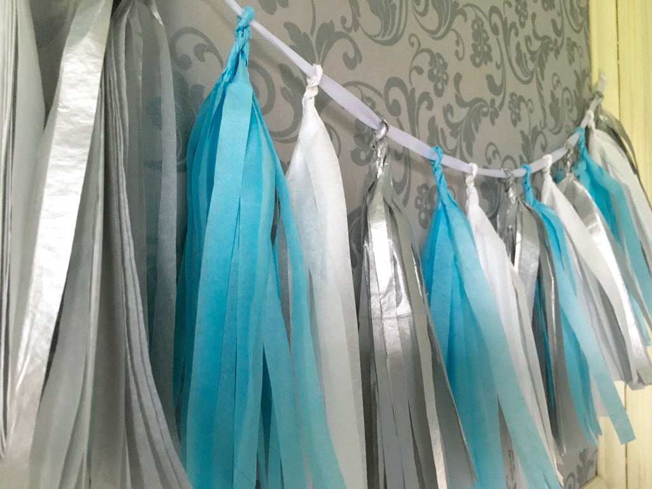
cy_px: 244
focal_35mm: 29
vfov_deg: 48.2
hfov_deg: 61.7
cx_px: 326
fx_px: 546
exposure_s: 1/30
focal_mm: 4.15
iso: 125
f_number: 2.2
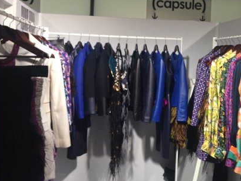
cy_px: 63
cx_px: 145
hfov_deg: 36.7
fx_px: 362
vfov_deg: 27.9
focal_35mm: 52
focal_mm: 4.12
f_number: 2.4
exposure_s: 1/30
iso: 50
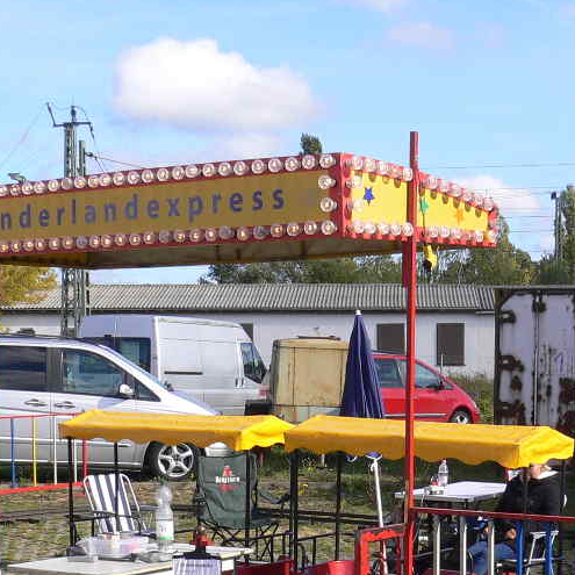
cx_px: 410
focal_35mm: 75
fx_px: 1409
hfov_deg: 22.9
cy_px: 432
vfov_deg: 22.8
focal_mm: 5.8
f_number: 5.6
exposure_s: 1/320
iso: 100
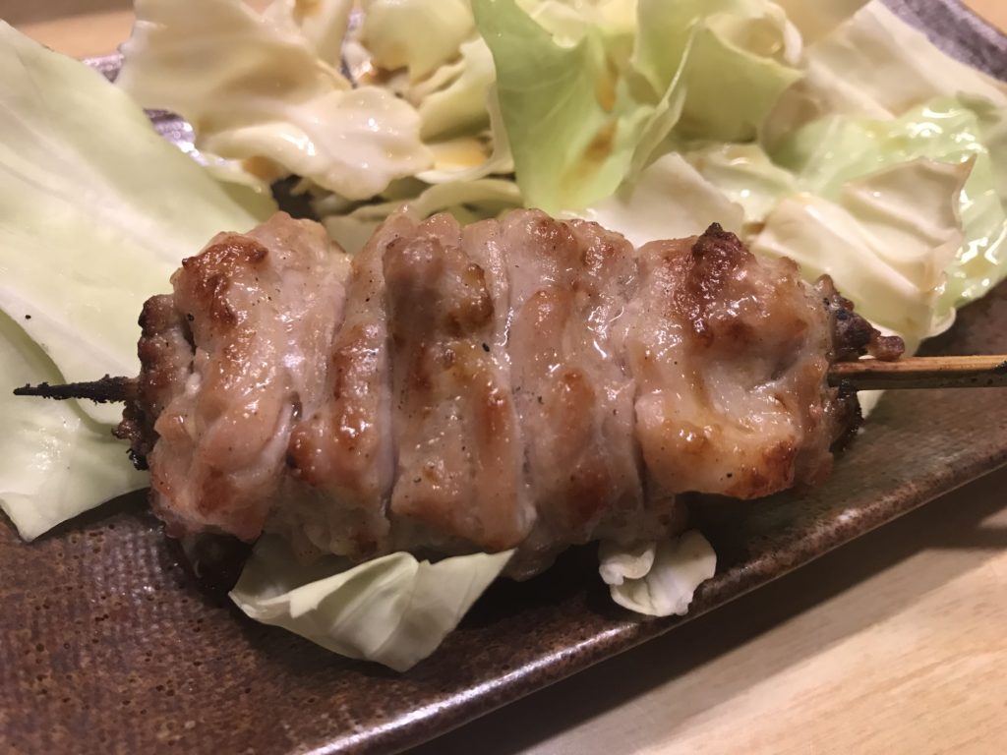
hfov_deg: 63.4
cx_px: 504
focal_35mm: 28
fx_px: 815
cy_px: 378
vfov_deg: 49.7
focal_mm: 3.99
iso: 50
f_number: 1.8
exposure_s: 1/15
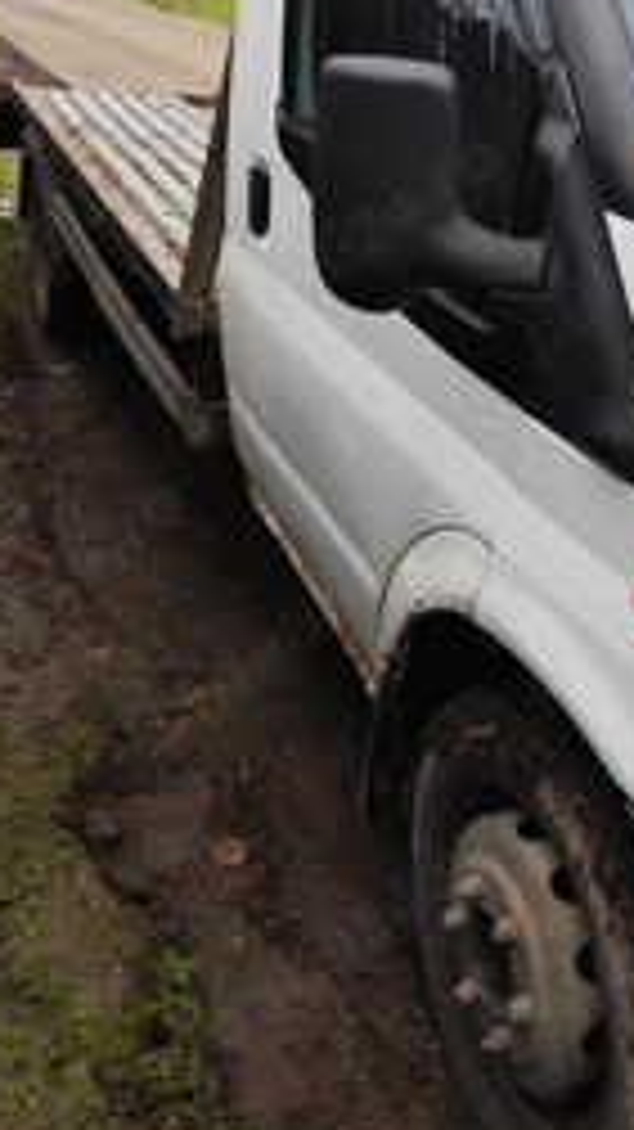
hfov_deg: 29.0
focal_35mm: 40
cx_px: 508
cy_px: 324
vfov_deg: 49.1
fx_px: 1197
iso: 50
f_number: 1.65
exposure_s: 1/164
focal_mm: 6.19
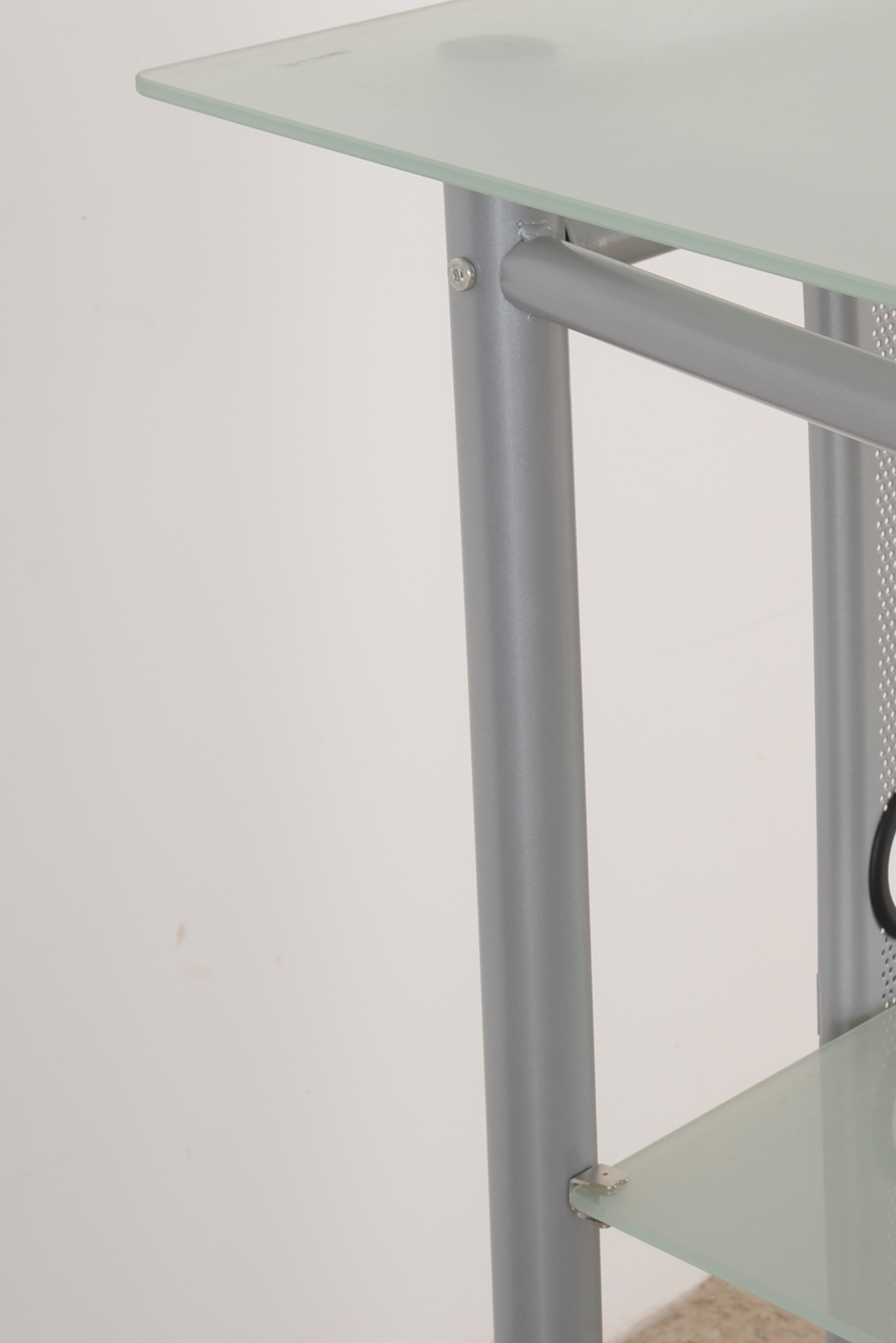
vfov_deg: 17.3
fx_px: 4403
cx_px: 922
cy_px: 673
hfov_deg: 11.5
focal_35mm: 118
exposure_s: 1/125
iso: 160
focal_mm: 52
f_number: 18
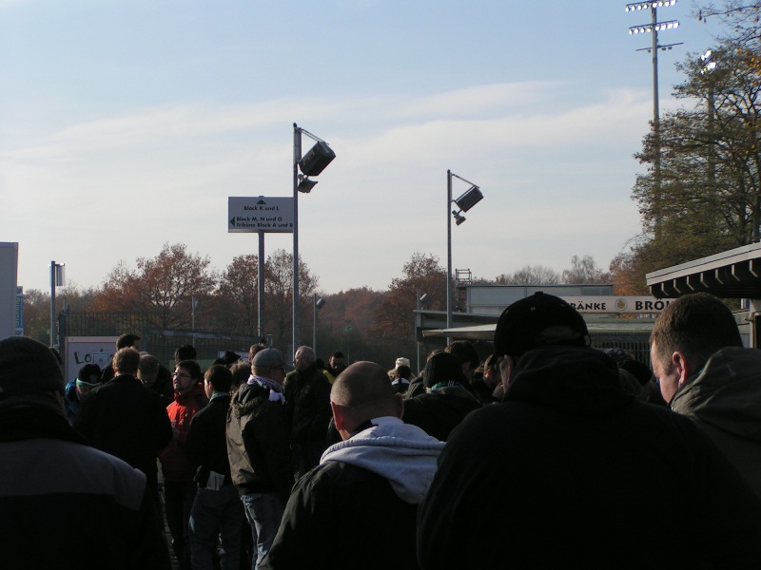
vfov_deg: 15.6
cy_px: 285
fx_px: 2088
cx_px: 380
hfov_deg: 20.7
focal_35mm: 95
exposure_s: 1/1000
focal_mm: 14.5
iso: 50
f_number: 3.5
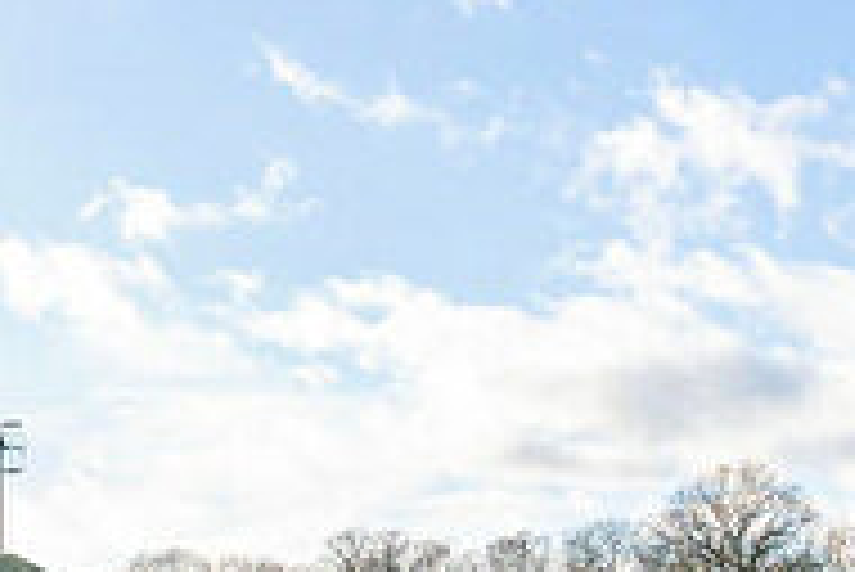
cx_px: 351
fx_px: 1402
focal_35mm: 59
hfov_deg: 33.8
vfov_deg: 20.2
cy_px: 824
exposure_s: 1/1250
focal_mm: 16
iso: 1250
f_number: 7.1
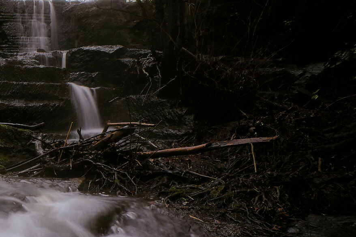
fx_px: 405
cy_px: 246
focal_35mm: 41
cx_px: -39
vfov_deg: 30.0
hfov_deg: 38.8
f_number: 14
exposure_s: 1/2
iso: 320
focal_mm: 10
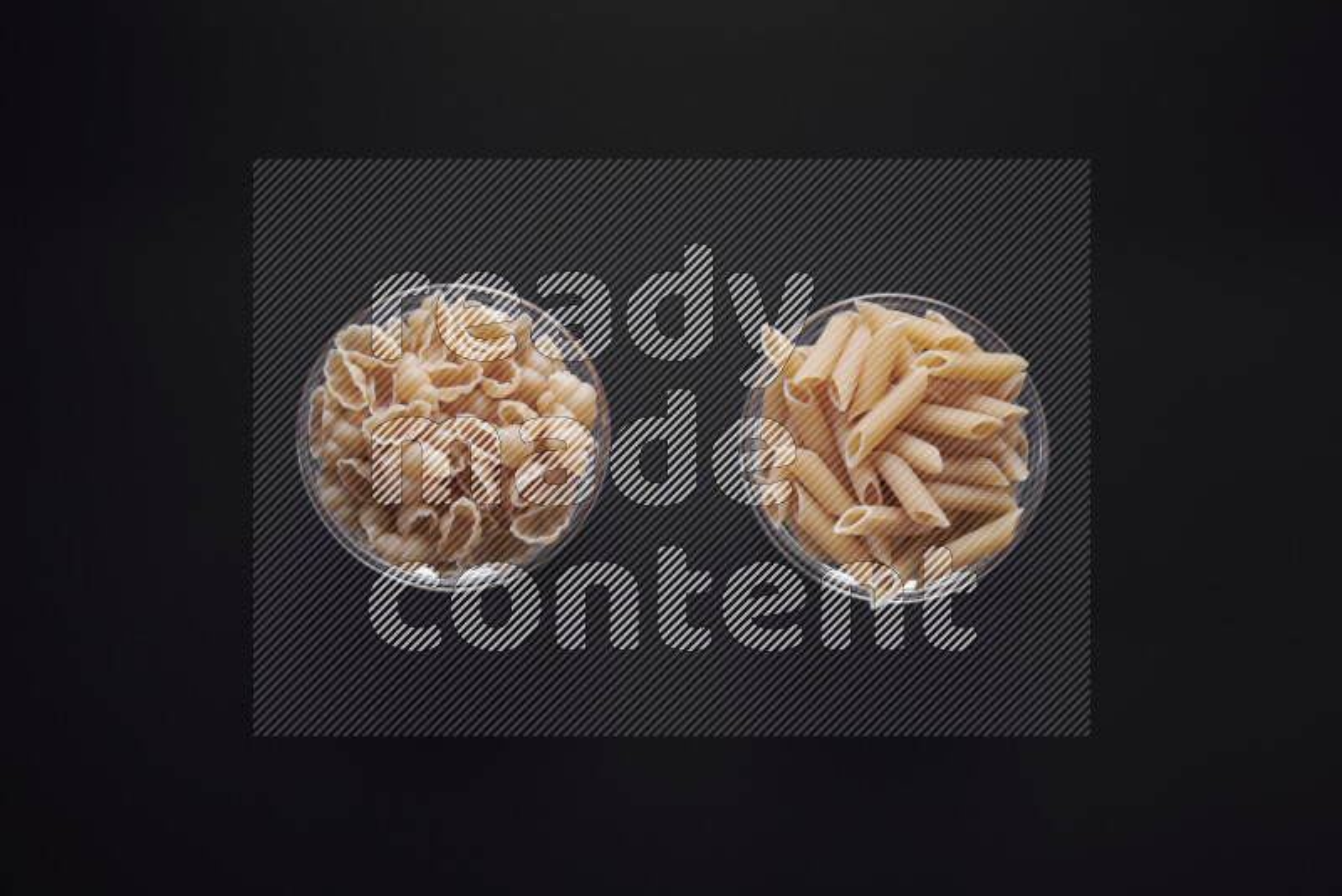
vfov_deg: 27.0
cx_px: 671
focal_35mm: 50
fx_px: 1864
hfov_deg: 39.6
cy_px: 448
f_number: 8
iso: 100
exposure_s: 1/100
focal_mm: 50
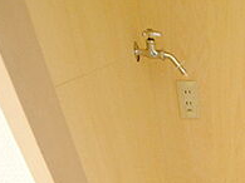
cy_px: 236
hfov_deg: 42.2
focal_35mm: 38
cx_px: 246
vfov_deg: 30.2
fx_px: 269
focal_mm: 8
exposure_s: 1/13
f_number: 4.5
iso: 1600
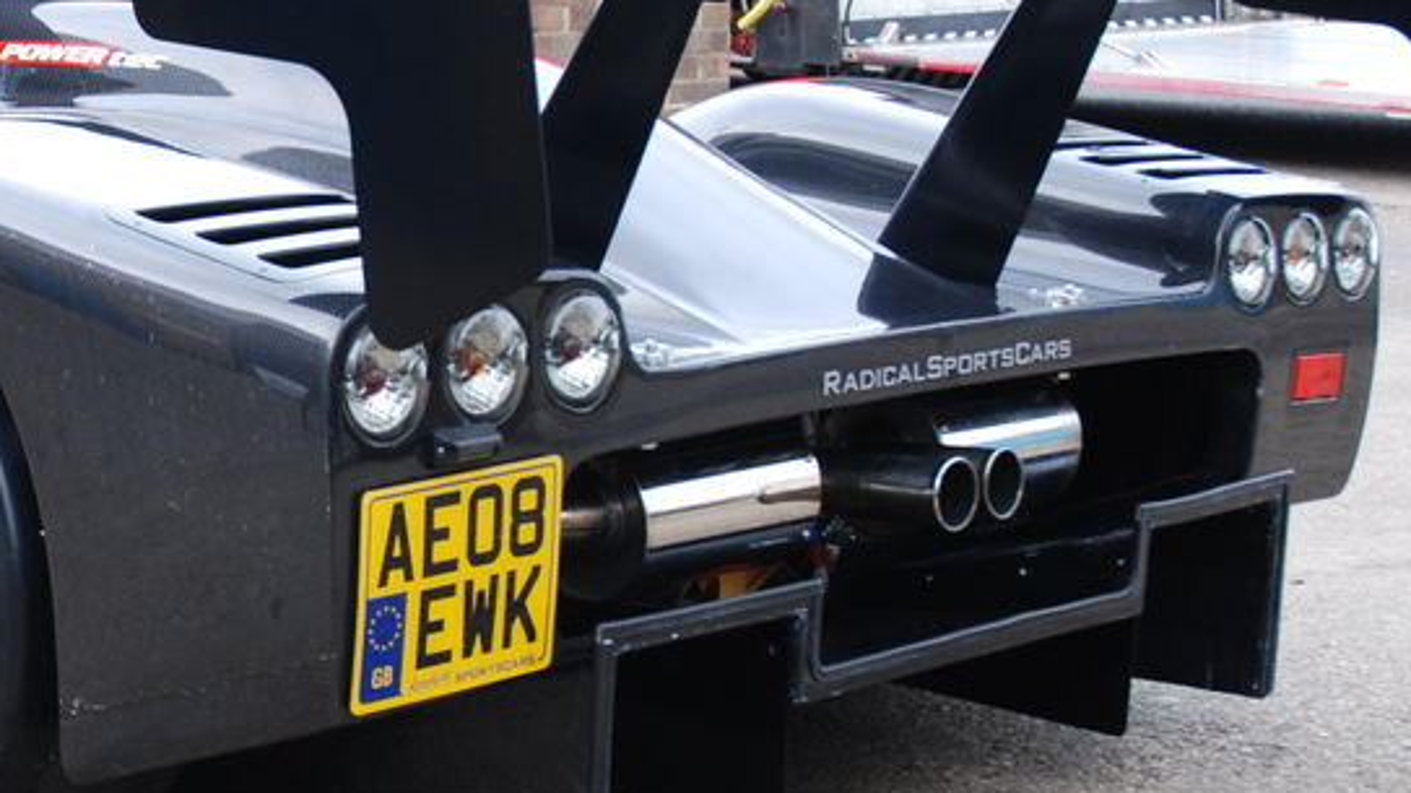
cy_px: 381
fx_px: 3329
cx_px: 18
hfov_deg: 23.0
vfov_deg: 13.6
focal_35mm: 89
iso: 200
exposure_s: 1/100
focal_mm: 24
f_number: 5
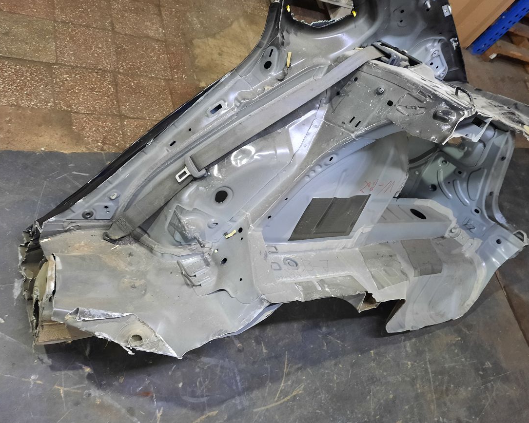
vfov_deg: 53.2
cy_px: 210
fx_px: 423
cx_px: 286
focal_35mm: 27
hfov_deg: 64.0
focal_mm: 4.6
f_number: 2
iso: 320
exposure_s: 1/33
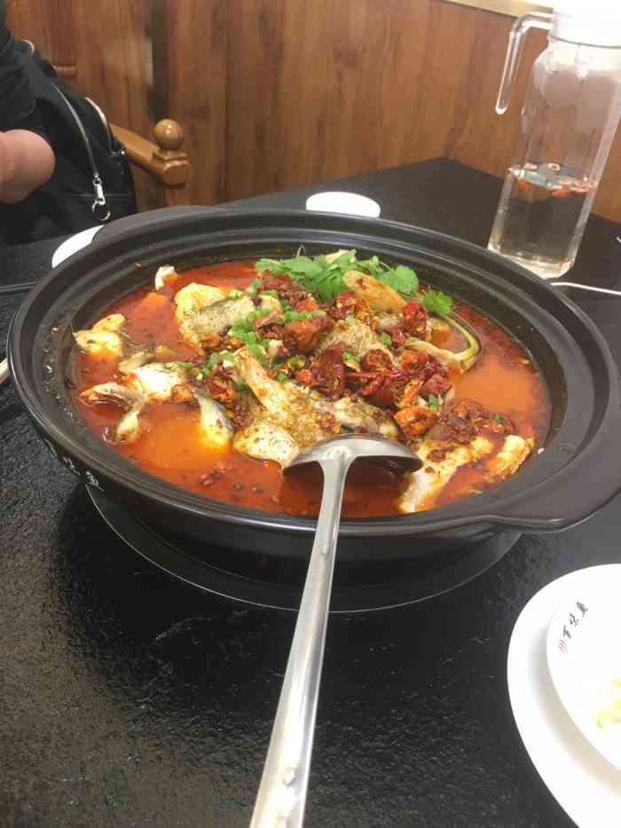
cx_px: 310
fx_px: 694
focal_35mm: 29
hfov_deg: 48.2
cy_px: 414
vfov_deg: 61.7
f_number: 2.2
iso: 100
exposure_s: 1/33
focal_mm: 4.15
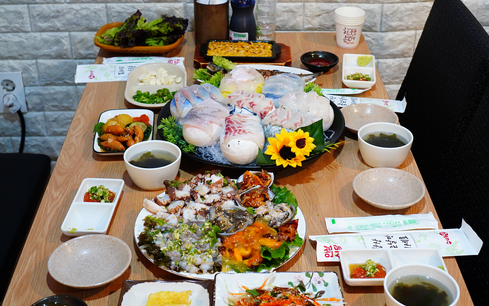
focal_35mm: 54
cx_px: 244
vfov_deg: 24.0
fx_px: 720
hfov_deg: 37.5
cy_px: 145
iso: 2500
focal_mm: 35
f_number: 5
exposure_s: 1/60
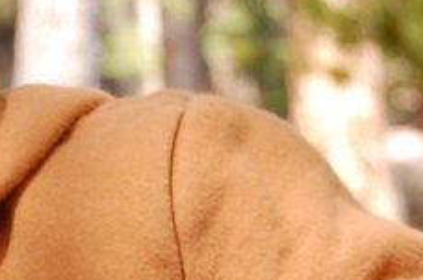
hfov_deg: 5.5
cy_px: 316
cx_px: -195
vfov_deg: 3.7
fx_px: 4353
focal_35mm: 371
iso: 400
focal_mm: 55
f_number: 6.3
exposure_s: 1/160
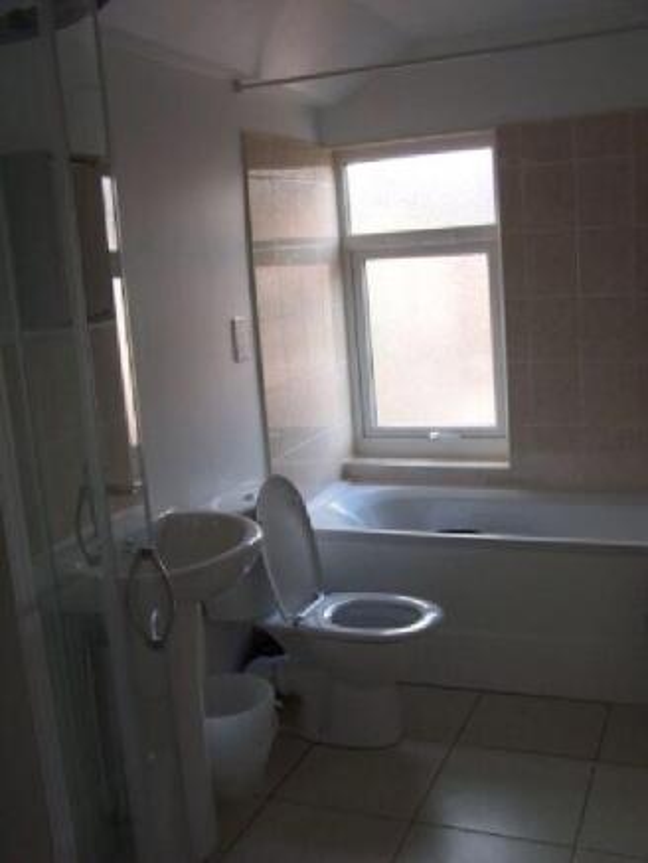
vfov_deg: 49.0
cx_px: 324
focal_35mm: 38
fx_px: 948
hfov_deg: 37.7
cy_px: 432
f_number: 2.8
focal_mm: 6.3
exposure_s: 1/45
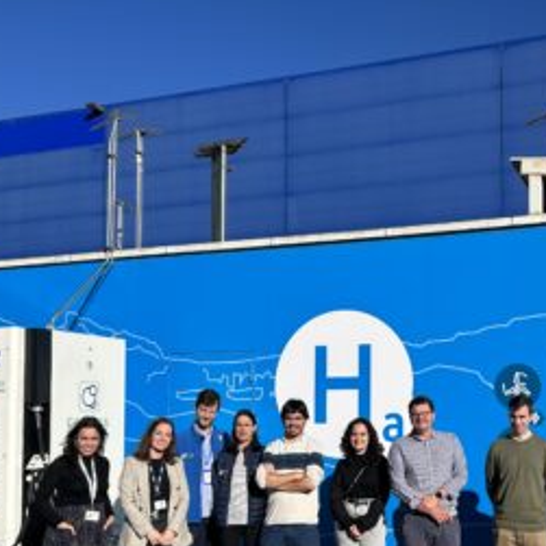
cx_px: 420
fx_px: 785
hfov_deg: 37.3
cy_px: 355
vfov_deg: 38.0
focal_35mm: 44
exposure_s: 1/6579
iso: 50
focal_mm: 5.7
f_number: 1.5
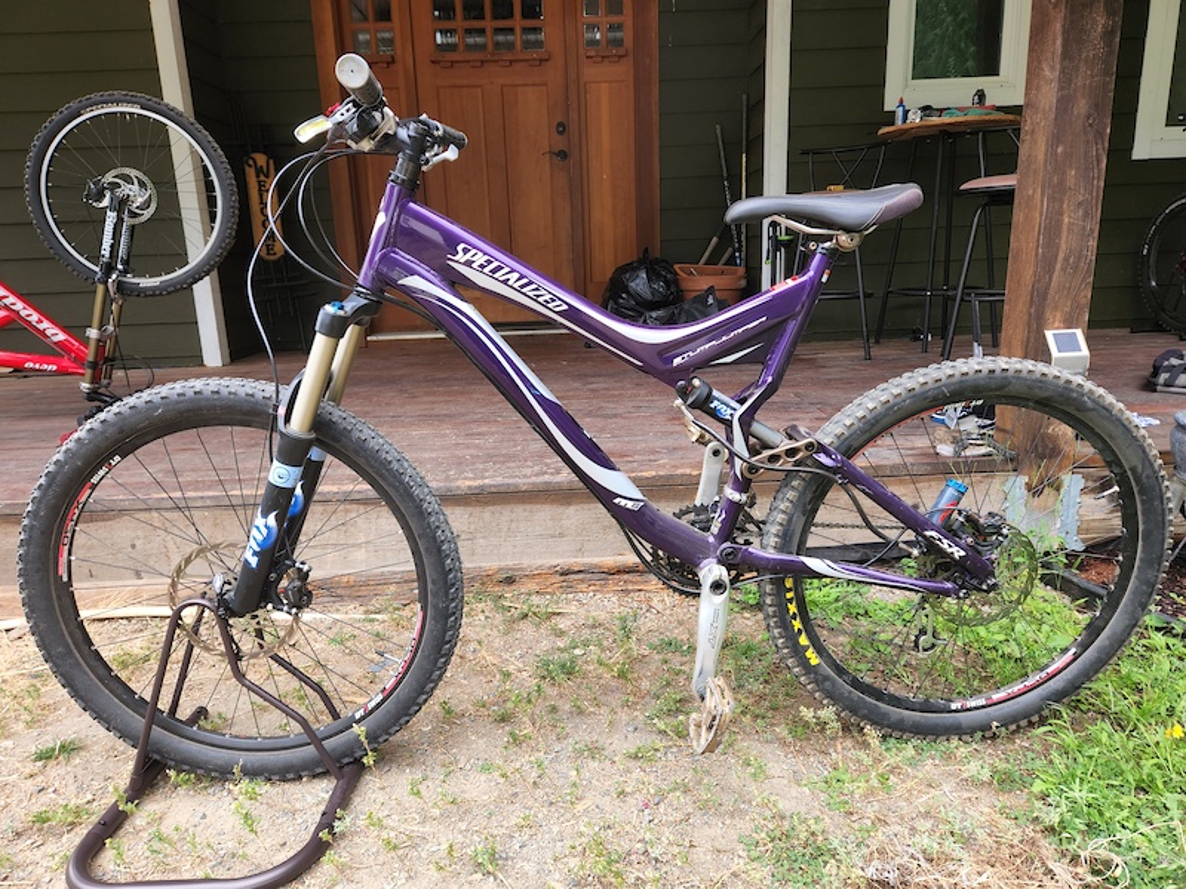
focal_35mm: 23
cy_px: 444
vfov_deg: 58.9
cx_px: 593
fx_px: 788
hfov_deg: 73.9
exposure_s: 1/180
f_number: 1.8
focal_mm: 5.4
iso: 100
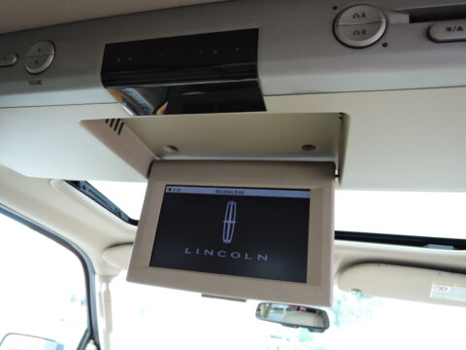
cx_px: 233
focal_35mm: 24
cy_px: 175
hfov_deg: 71.6
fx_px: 323
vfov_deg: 56.8
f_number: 2.8
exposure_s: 1/30
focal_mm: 5.1
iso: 180
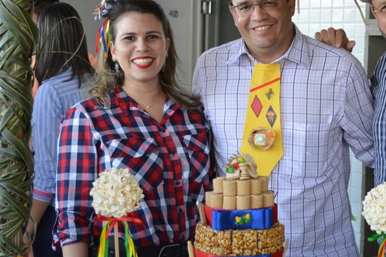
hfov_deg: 23.0
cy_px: 100
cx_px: 270
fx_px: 943
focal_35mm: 88
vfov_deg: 15.5
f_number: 4.8
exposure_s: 1/60
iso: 400
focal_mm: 38
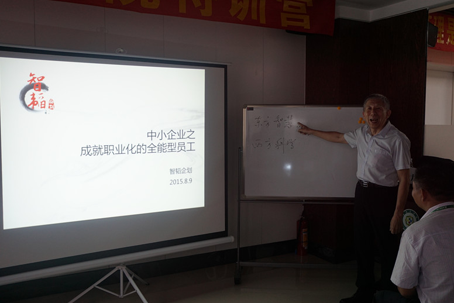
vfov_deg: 38.9
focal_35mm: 34
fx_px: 429
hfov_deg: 55.8
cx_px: 225
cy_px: 153
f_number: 4
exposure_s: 1/60
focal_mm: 22
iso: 400
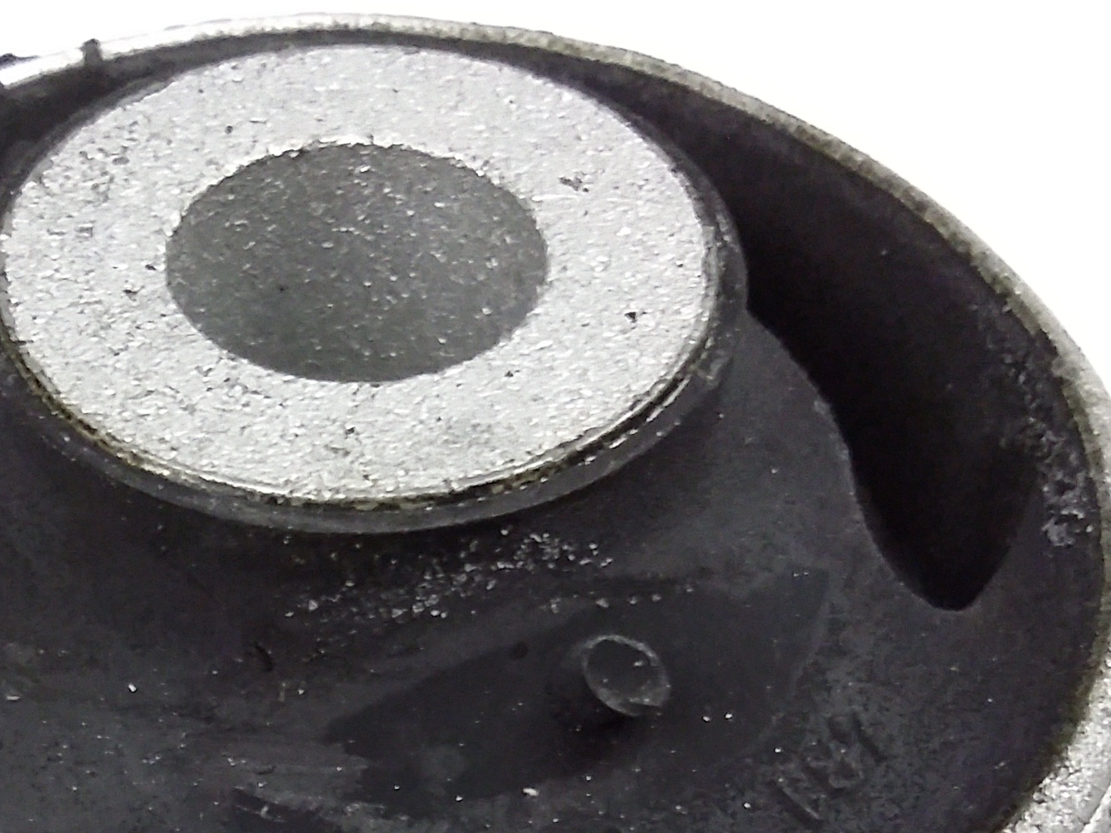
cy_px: 903
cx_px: 281
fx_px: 2503
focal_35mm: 78
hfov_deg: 24.7
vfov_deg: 18.2
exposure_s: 1/15
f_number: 2.4
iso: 320
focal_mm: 3.4
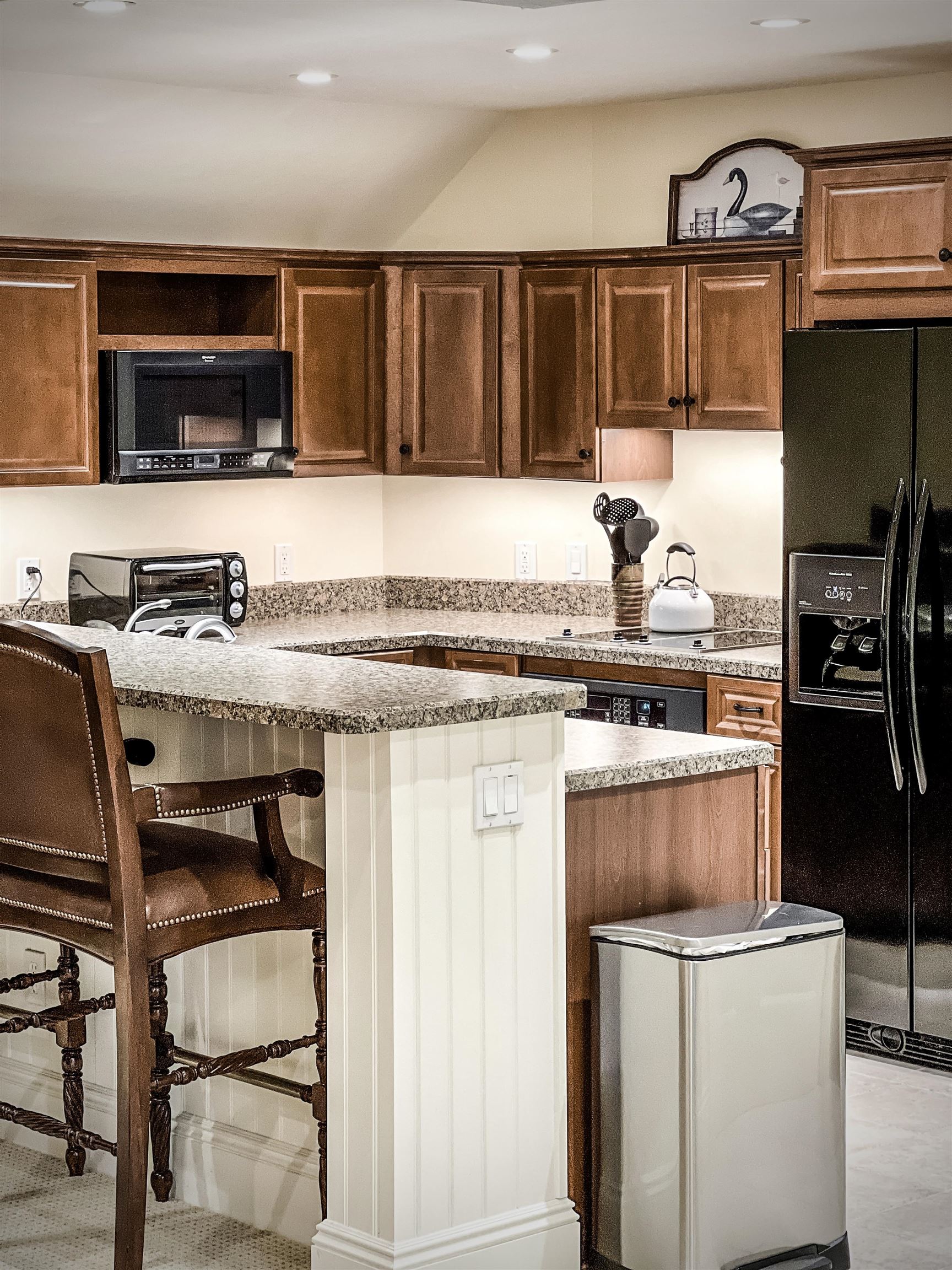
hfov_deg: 19.1
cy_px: 635
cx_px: 476
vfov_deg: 25.3
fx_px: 2824
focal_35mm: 77
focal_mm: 9
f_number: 2.8
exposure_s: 1/24
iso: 320
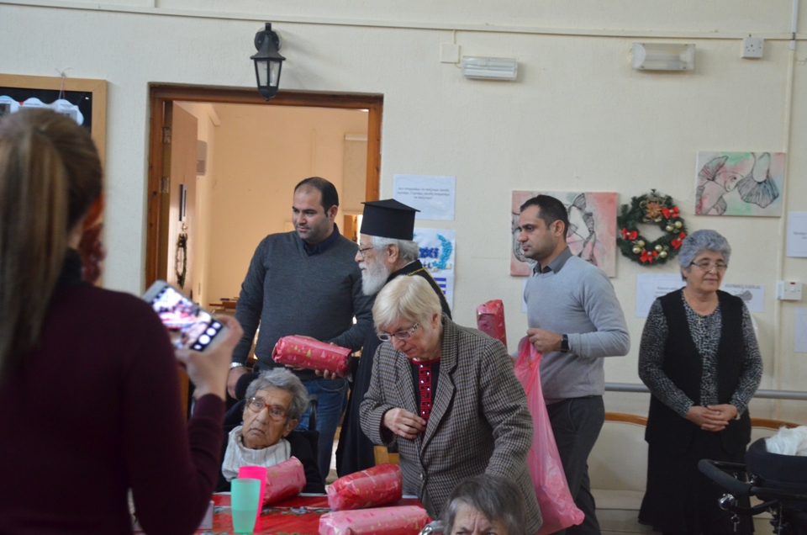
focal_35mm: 72
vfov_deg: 18.8
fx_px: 1611
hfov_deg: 28.1
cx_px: 404
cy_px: 268
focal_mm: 48
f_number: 4.8
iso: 2000
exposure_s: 1/80
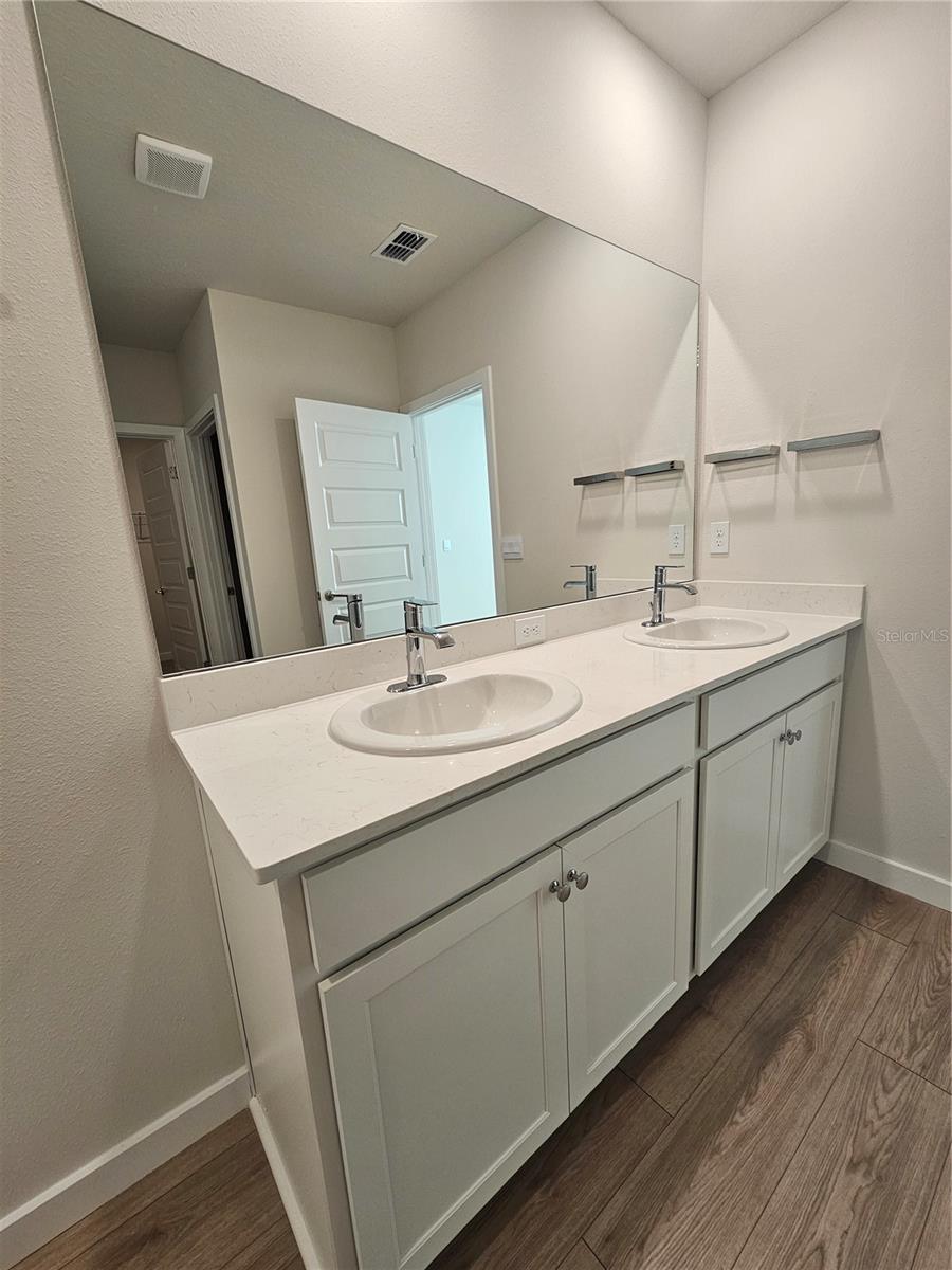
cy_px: 635
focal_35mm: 13
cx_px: 476
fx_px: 477
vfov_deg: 106.2
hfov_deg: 89.9
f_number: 2.2
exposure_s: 1/60
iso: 125
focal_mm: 2.2
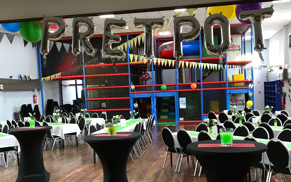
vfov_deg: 32.6
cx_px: 145
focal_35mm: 39
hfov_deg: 50.4
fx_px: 309
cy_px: 111
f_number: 1.8
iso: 40
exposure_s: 1/20
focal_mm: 3.99
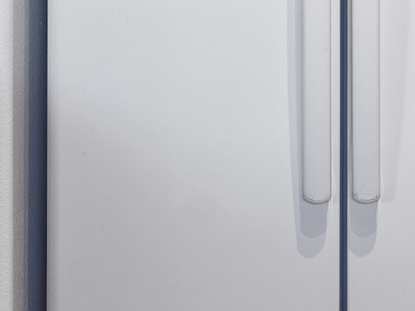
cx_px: 479
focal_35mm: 120
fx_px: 1439
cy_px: -309
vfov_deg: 11.2
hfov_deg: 15.9
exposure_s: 1/2
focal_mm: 17
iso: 100
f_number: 8
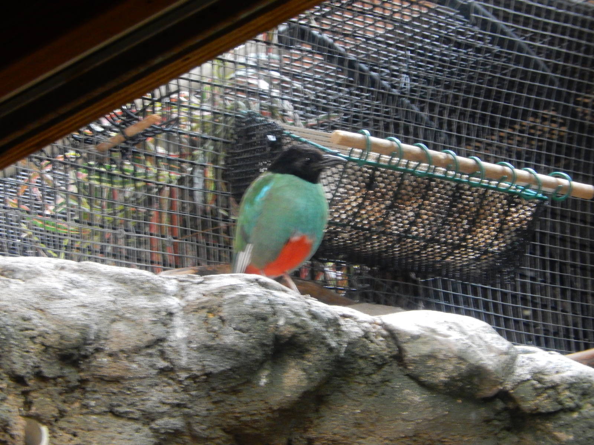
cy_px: 222
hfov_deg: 10.7
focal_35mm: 185
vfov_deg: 8.0
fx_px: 3175
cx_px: 297
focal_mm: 33.3
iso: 800
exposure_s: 1/13
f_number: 5.7
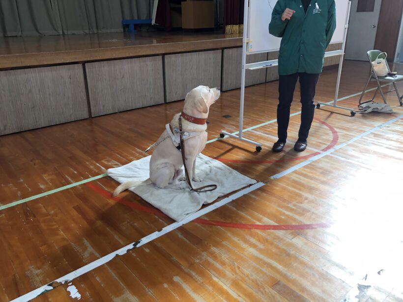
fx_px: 326
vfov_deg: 49.7
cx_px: 202
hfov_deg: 63.4
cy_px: 151
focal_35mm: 28
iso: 25
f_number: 1.8
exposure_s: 1/120
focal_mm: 3.99
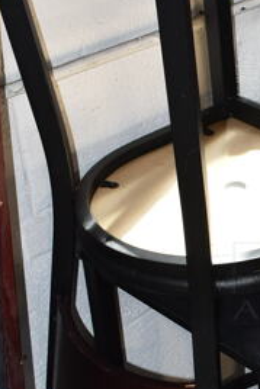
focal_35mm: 92
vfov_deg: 22.1
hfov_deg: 14.0
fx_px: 995
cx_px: 386
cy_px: 249
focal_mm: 18
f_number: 3.5
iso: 220
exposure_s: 1/60
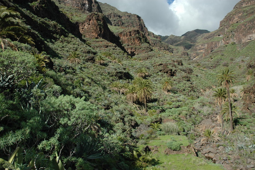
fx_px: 191
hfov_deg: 67.4
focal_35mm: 27
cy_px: 85
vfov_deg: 47.9
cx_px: 128
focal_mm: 18
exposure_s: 1/320
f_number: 9
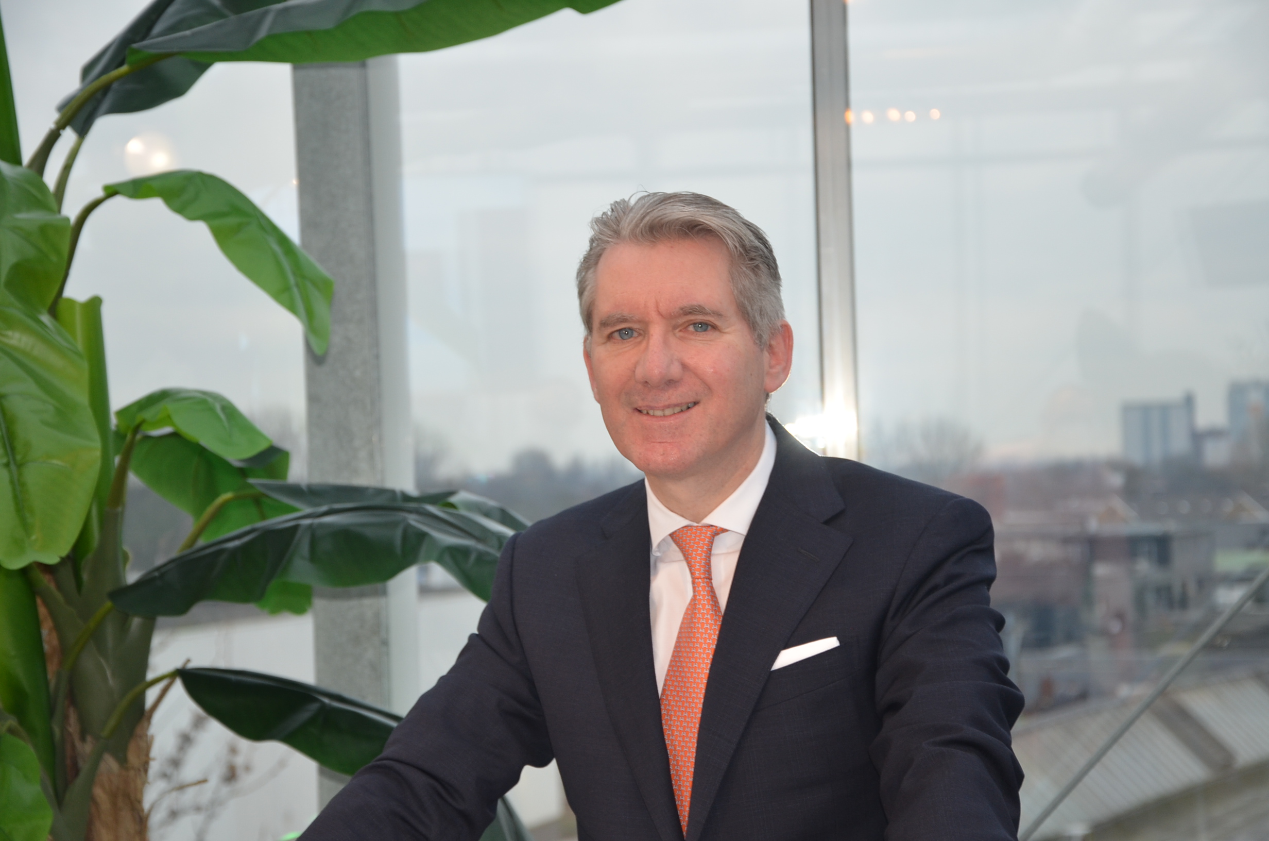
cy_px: 420
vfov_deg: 14.6
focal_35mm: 93
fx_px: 3271
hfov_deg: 22.0
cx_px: 634
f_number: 5.3
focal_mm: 62
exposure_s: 1/60
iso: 400
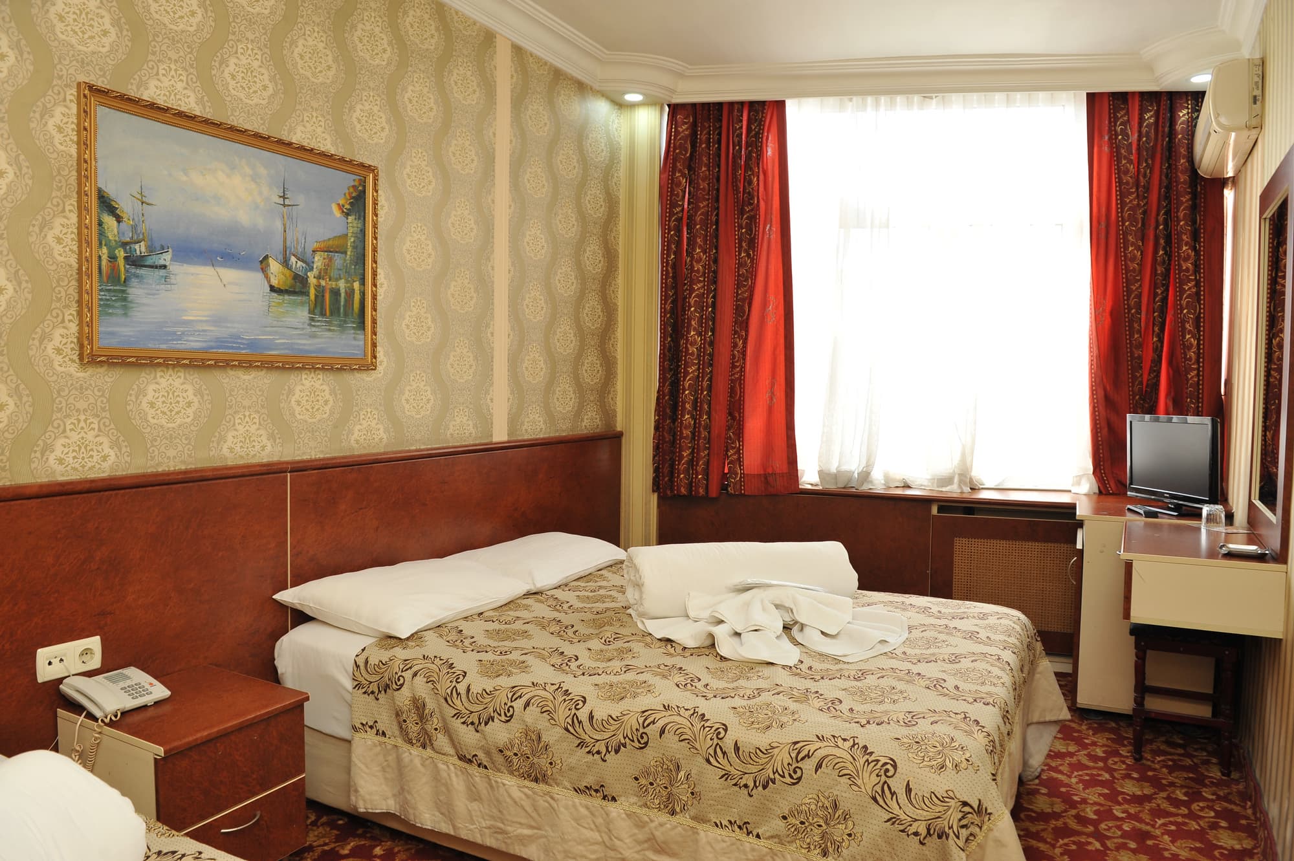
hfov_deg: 73.8
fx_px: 862
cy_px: 430
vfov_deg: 53.1
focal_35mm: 24
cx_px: 647
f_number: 7.1
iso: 800
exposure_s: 1/60
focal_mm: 24
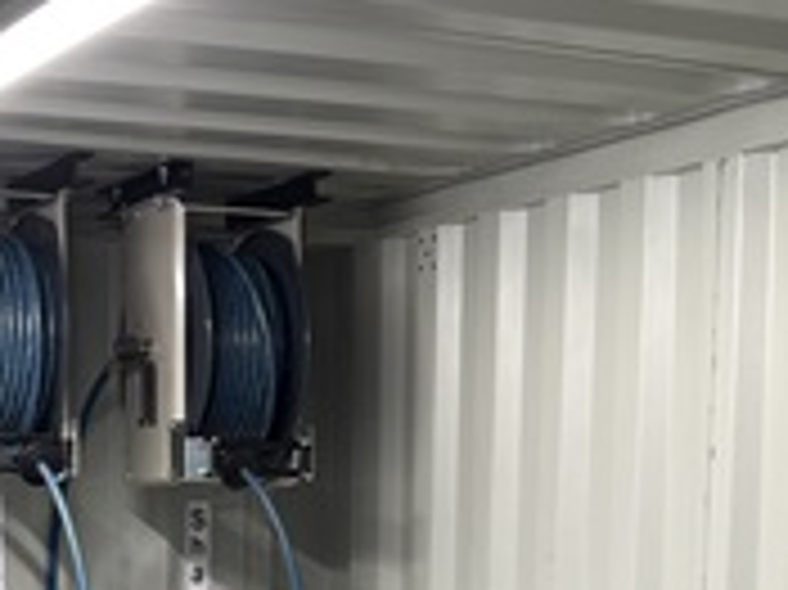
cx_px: 239
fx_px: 2161
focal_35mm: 95
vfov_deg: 14.7
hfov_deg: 20.6
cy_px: 833
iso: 80
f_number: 1.6
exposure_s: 1/50
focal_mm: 5.96
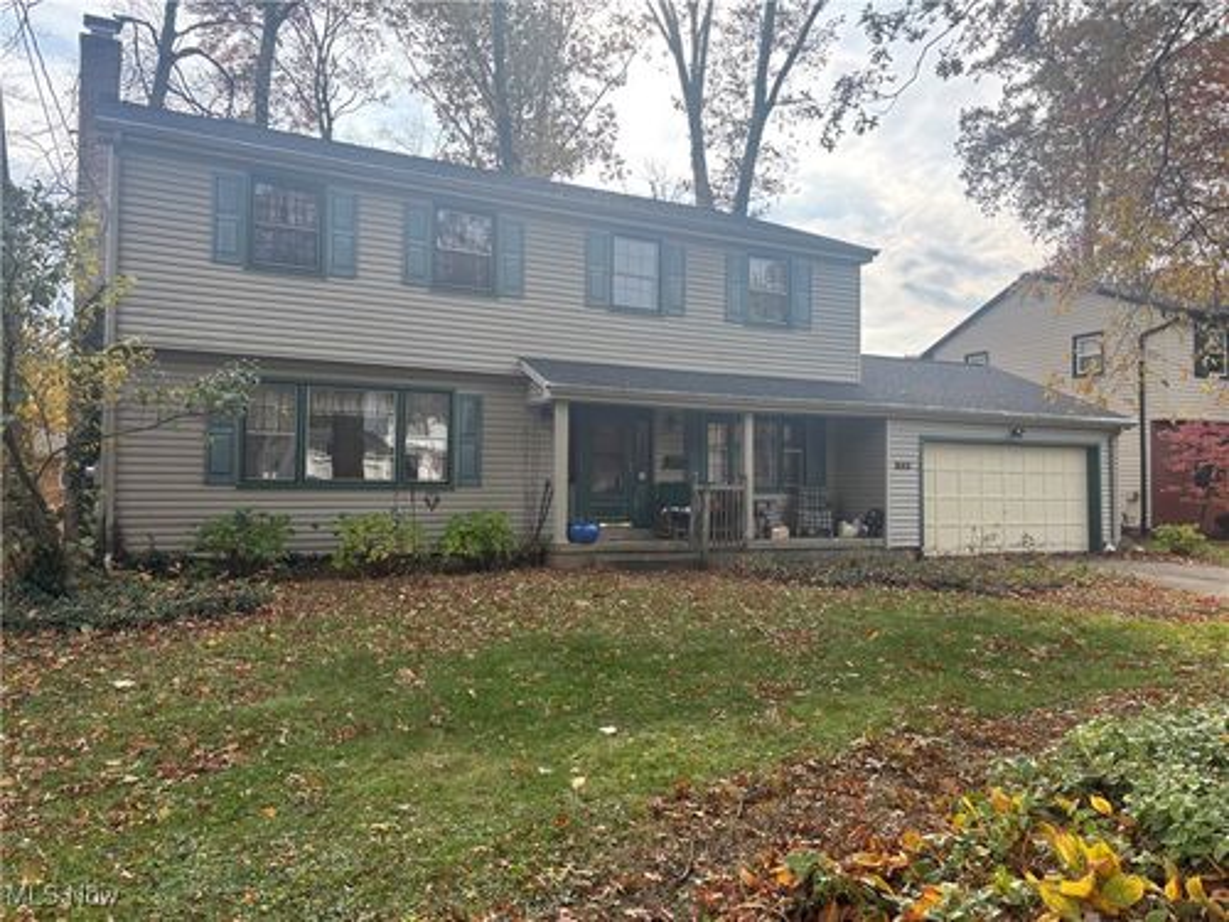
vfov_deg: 53.1
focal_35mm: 26
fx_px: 923
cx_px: 614
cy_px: 461
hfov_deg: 67.3
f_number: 1.6
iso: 50
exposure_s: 1/935
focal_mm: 5.96
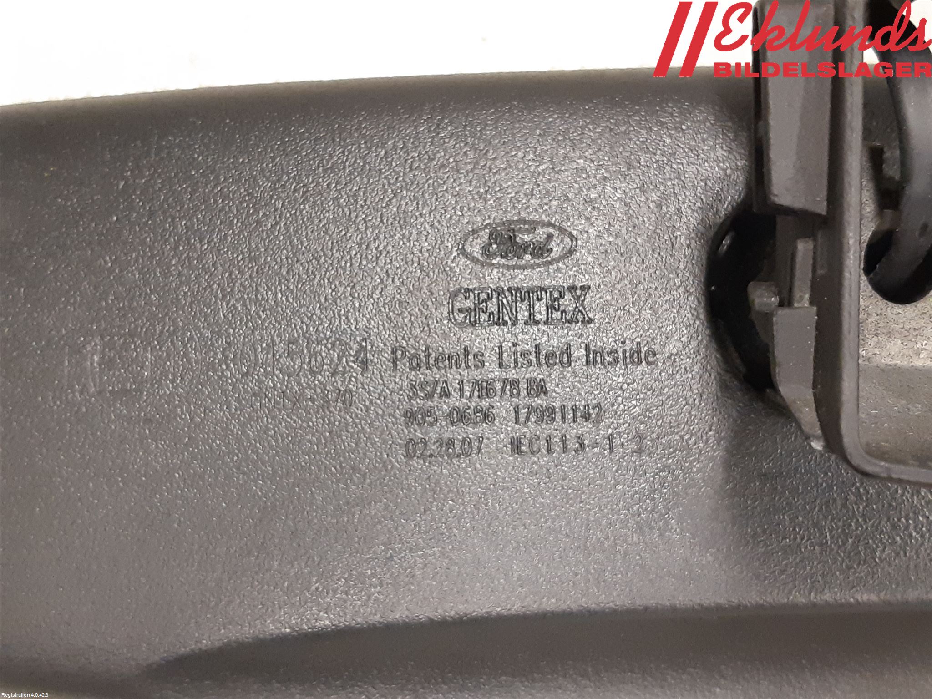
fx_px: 700
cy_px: 350
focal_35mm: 26
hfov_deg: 67.3
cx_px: 466
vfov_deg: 53.1
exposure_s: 1/25
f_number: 1.7
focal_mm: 3.93
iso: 320
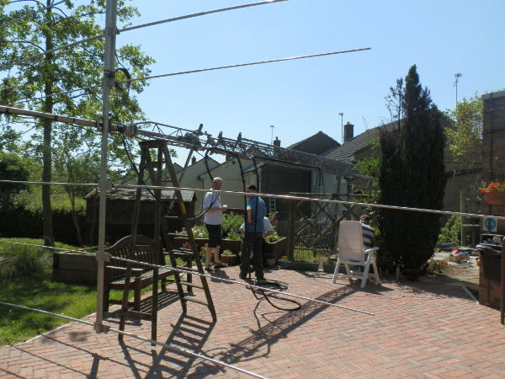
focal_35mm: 28
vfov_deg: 49.7
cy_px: 190
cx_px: 252
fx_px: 408
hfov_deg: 63.4
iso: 64
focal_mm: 5
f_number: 3.1
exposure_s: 1/1600
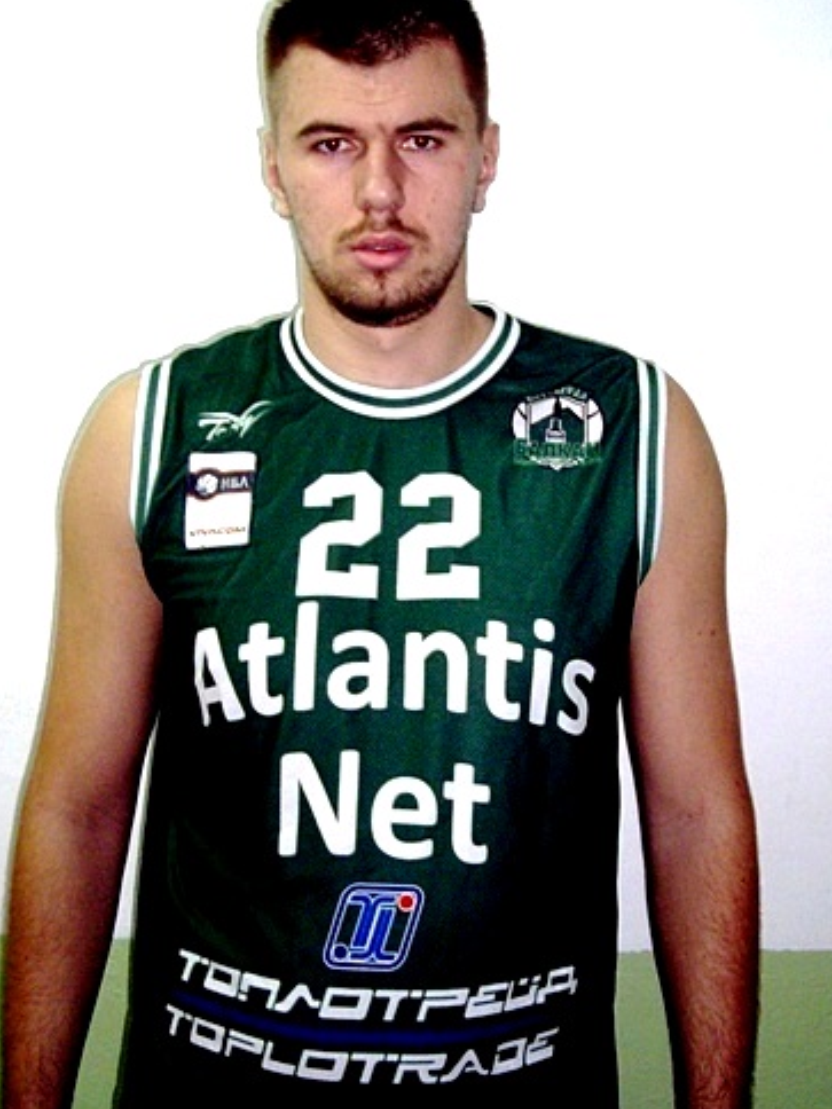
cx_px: 378
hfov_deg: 32.9
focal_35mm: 44
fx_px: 1410
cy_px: 552
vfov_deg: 42.9
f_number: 2.8
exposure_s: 1/40
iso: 400
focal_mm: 7.9
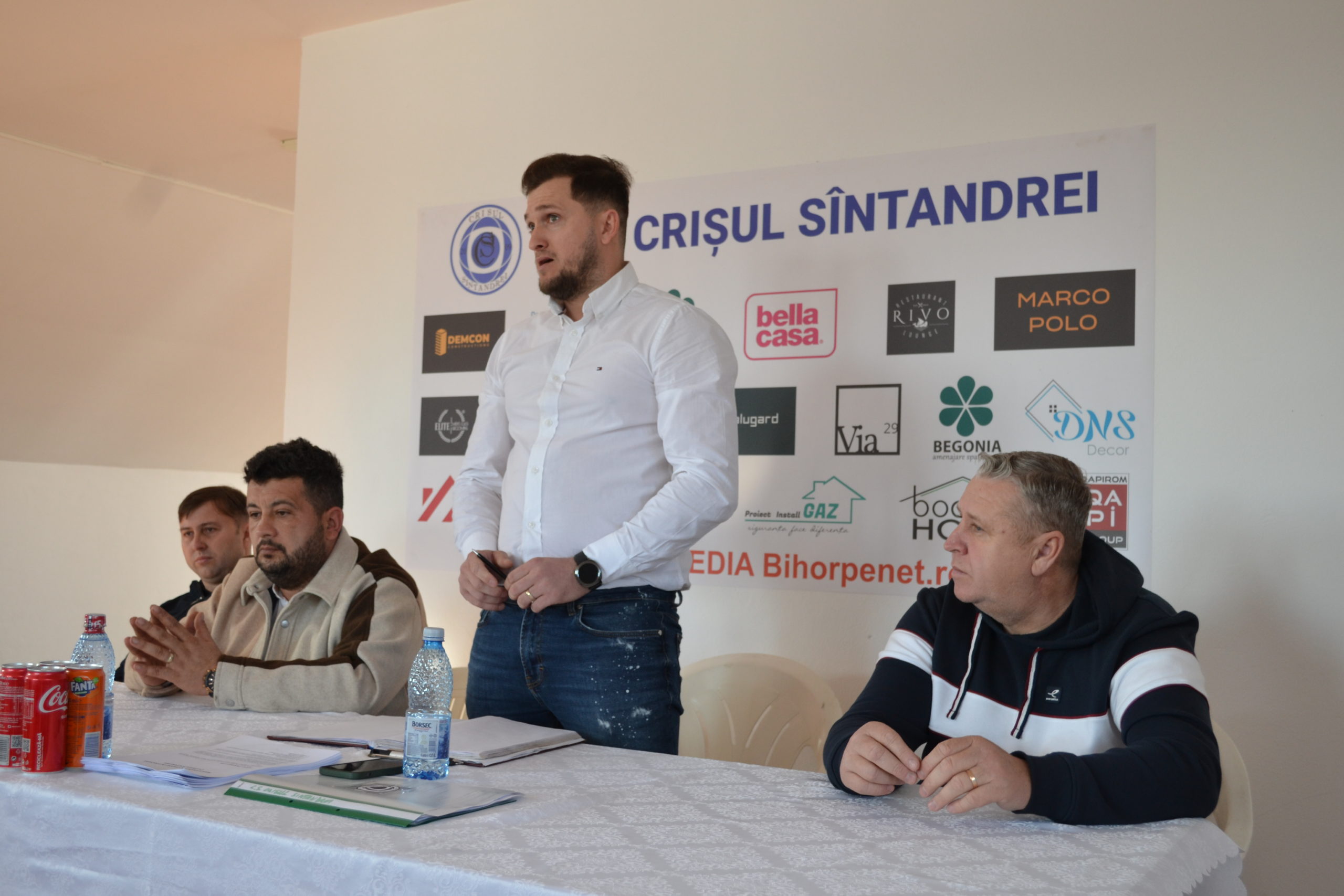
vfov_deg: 36.9
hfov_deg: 53.1
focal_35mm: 36
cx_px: 672
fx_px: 1344
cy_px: 448
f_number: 4.5
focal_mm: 24
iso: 400
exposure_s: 1/80
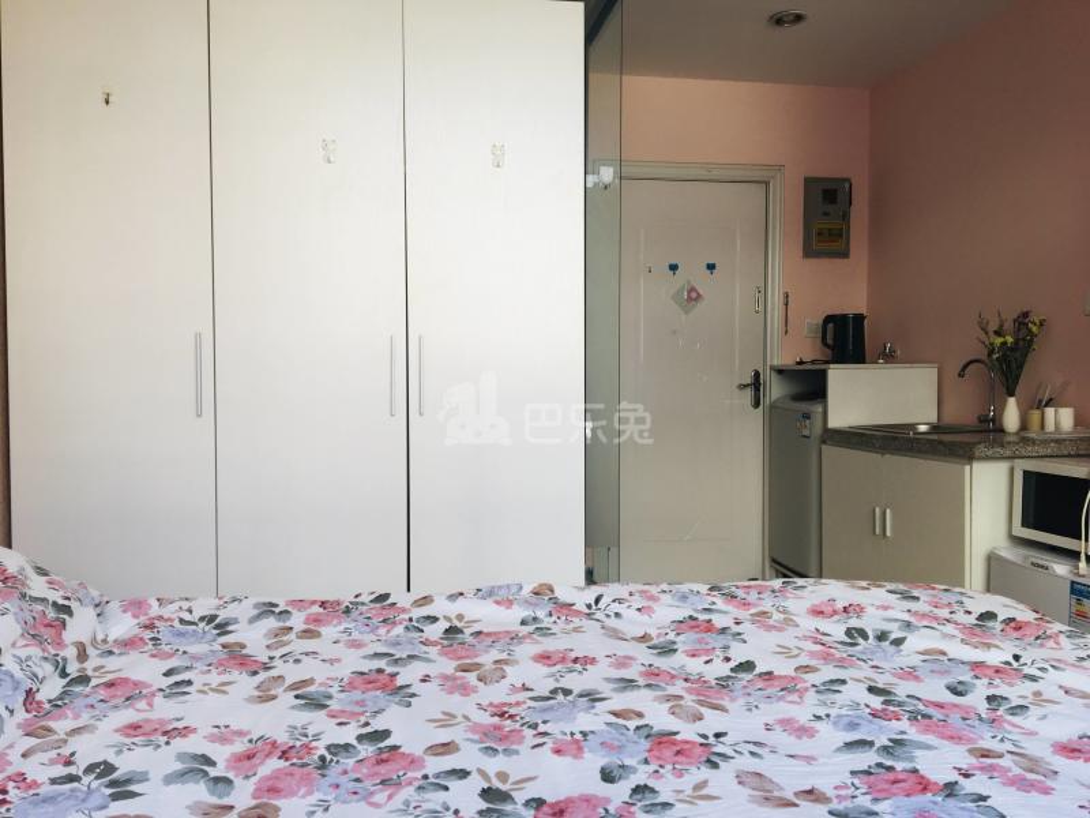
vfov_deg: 48.2
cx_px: 545
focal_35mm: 29
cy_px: 409
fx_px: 913
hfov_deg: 61.7
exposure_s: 1/50
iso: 32
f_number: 2.2
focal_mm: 4.15
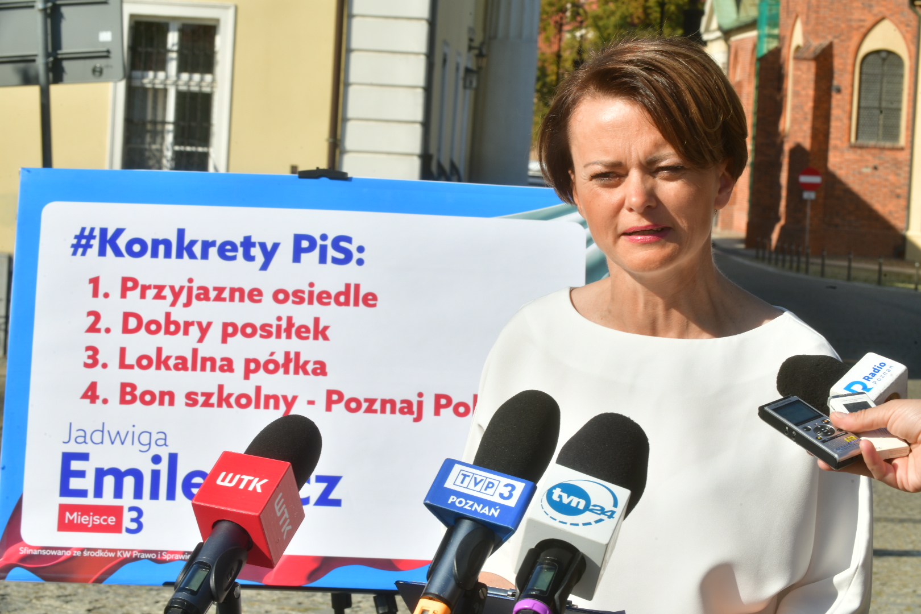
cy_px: 307
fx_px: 2507
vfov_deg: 14.0
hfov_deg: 20.8
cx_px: 460
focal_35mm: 98
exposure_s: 1/60
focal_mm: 98
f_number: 22
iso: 110
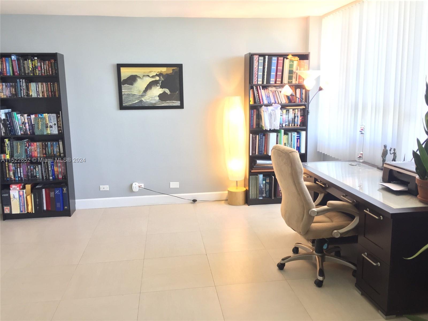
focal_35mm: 29
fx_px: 359
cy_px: 160
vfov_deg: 48.2
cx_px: 214
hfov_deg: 61.7
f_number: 2.2
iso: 80
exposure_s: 1/30
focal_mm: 4.15
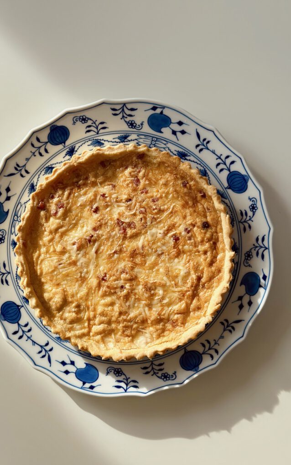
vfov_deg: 39.6
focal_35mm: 51
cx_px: 131
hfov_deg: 25.3
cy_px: 232
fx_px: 648
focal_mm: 6.86
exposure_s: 1/1199
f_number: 1.78
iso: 80
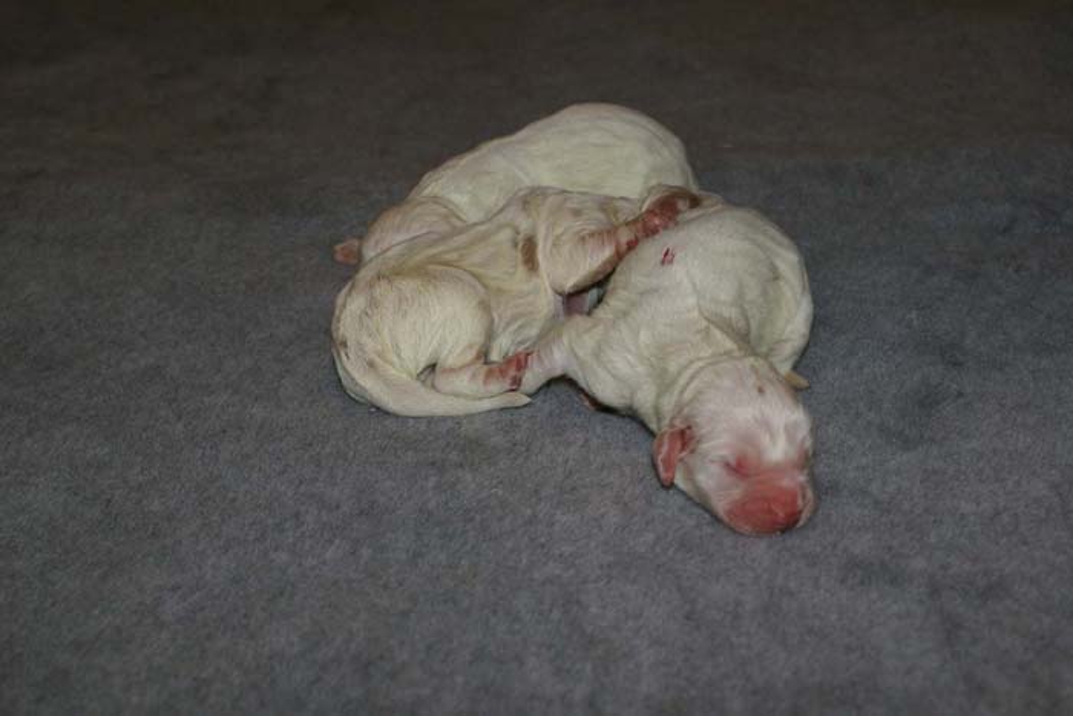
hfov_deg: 37.8
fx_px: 1565
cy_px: 358
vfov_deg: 25.8
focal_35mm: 52
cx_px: 536
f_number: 5.6
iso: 400
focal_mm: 35
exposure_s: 1/60
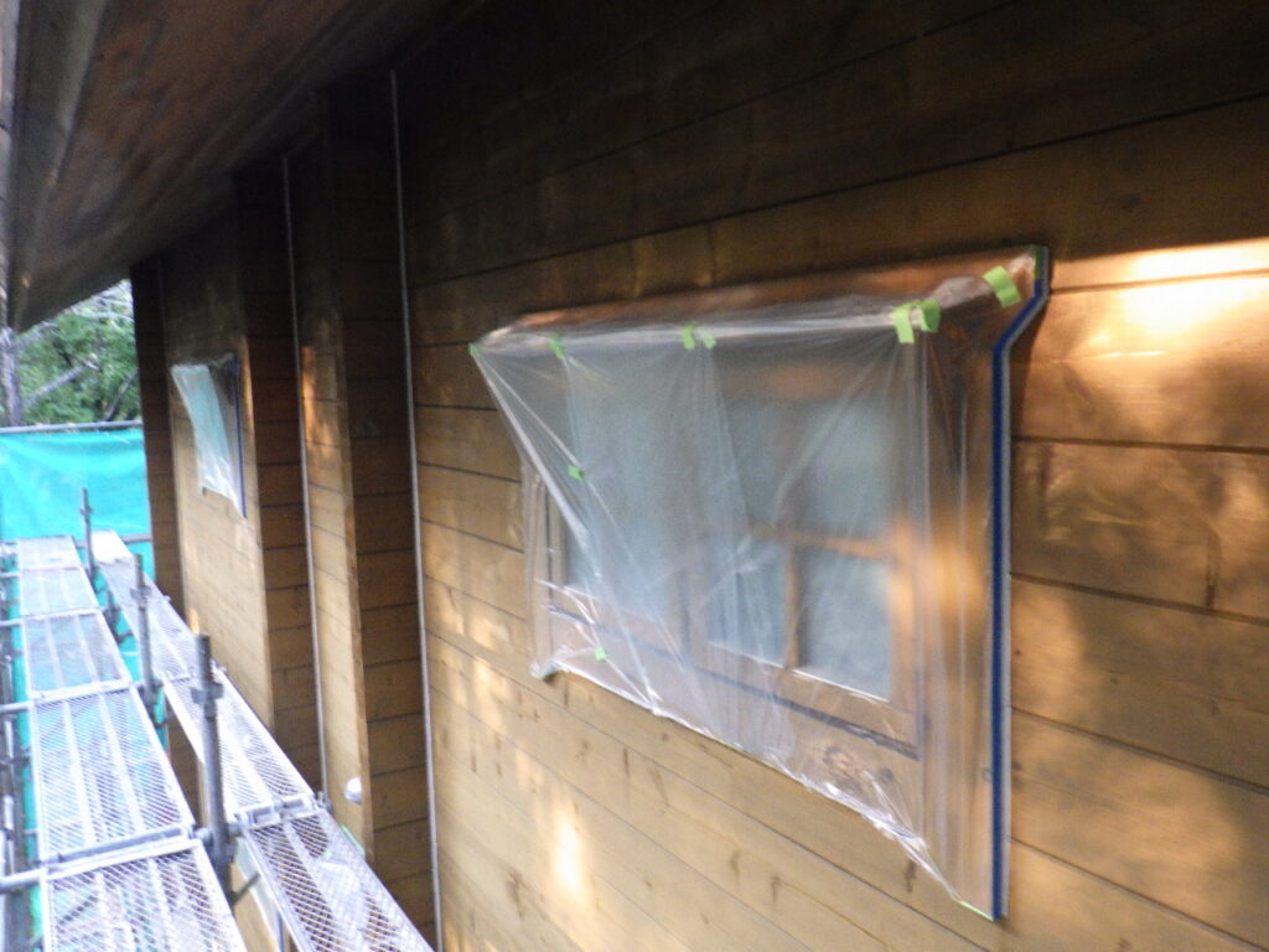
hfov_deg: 63.4
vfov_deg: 49.7
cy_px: 476
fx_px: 1026
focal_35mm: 28
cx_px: 634
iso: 500
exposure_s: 1/60
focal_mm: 5
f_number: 3.5
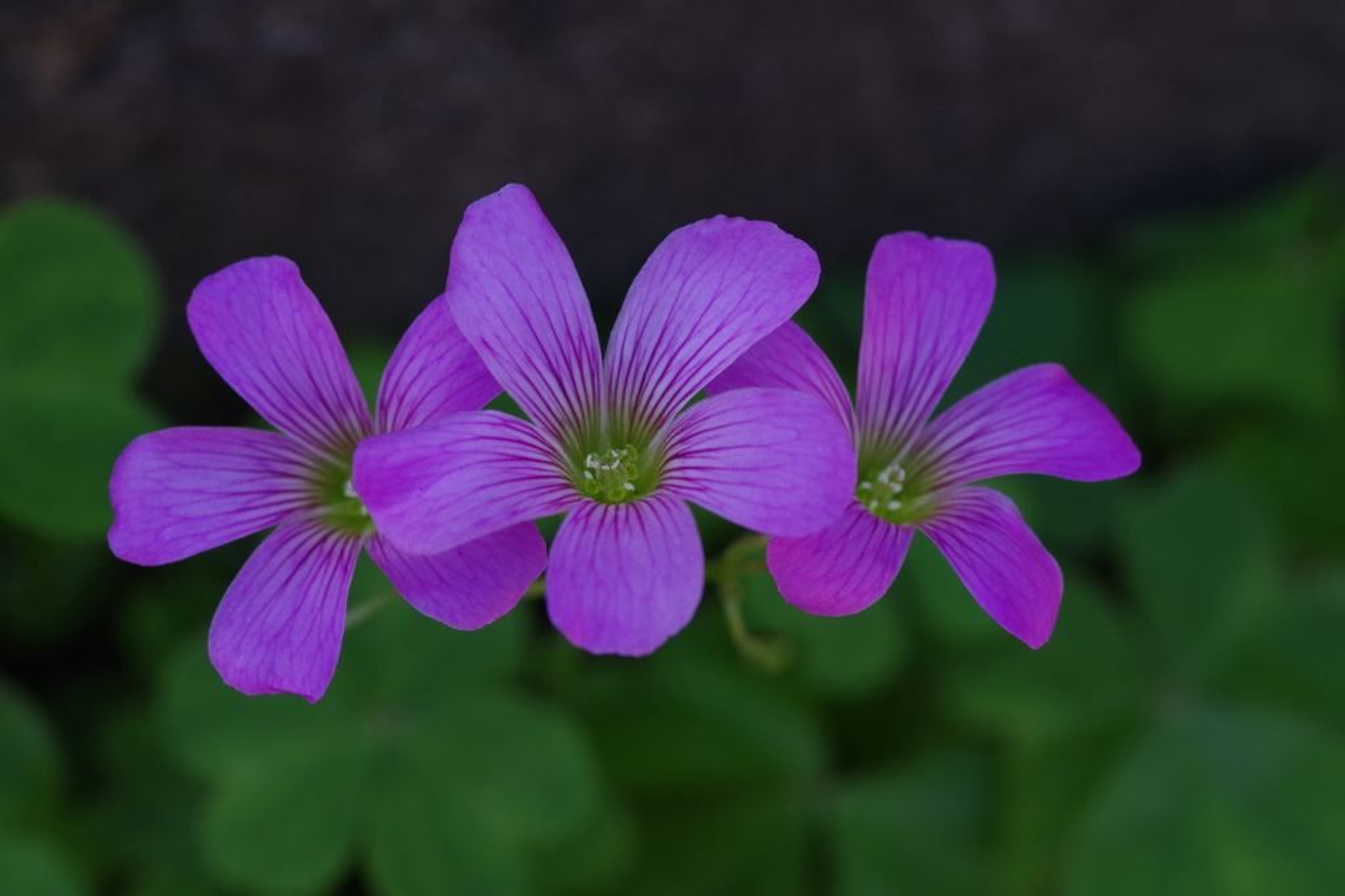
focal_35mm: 150
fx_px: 5602
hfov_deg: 13.7
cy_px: 448
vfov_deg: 9.1
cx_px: 672
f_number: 9
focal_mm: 100
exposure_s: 1/160
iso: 800
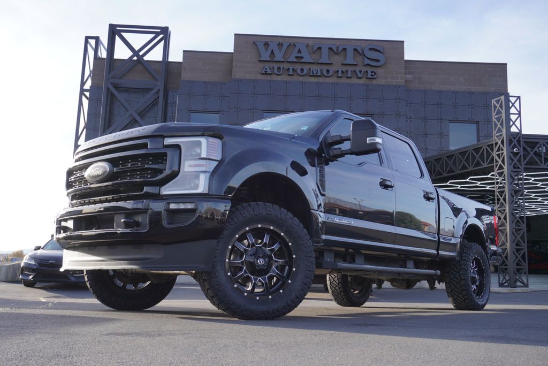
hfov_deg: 51.3
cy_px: 183
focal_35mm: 38
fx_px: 571
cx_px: 274
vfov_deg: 35.5
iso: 100
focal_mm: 25
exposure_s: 1/125
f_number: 6.3
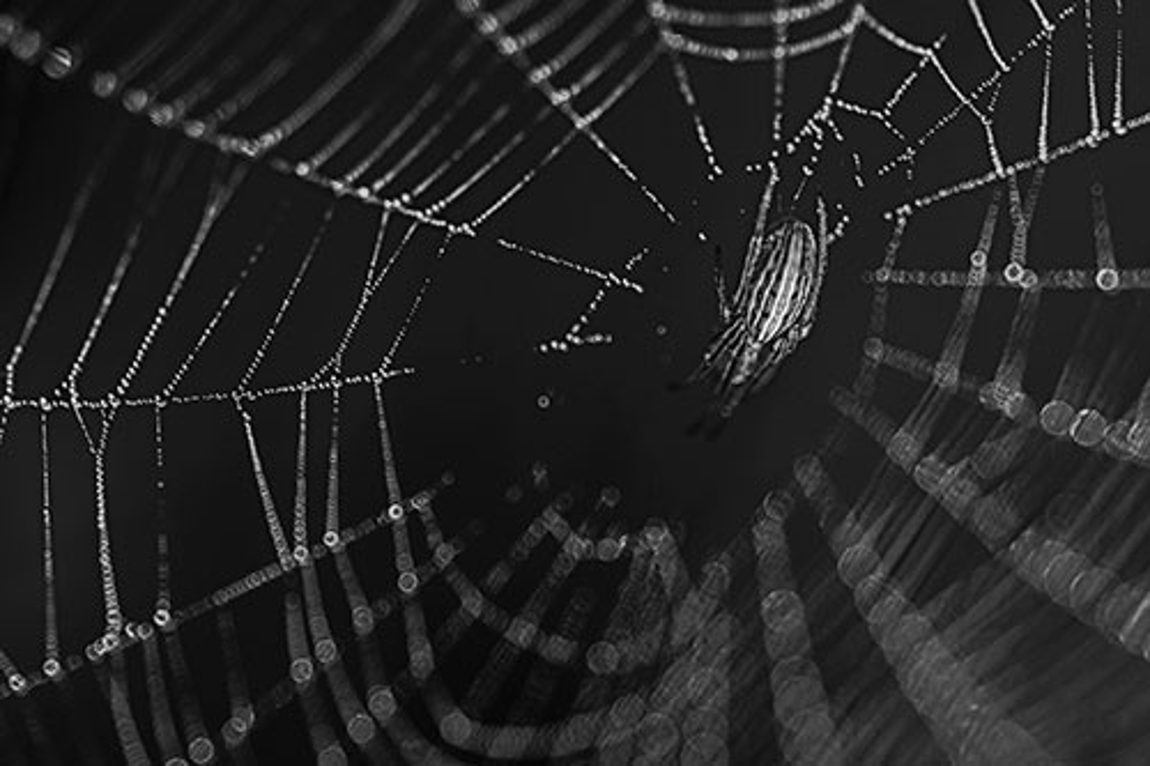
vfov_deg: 6.5
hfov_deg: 9.8
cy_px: 383
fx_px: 6706
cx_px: 575
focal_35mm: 210
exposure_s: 1/250
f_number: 8.5
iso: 180
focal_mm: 210
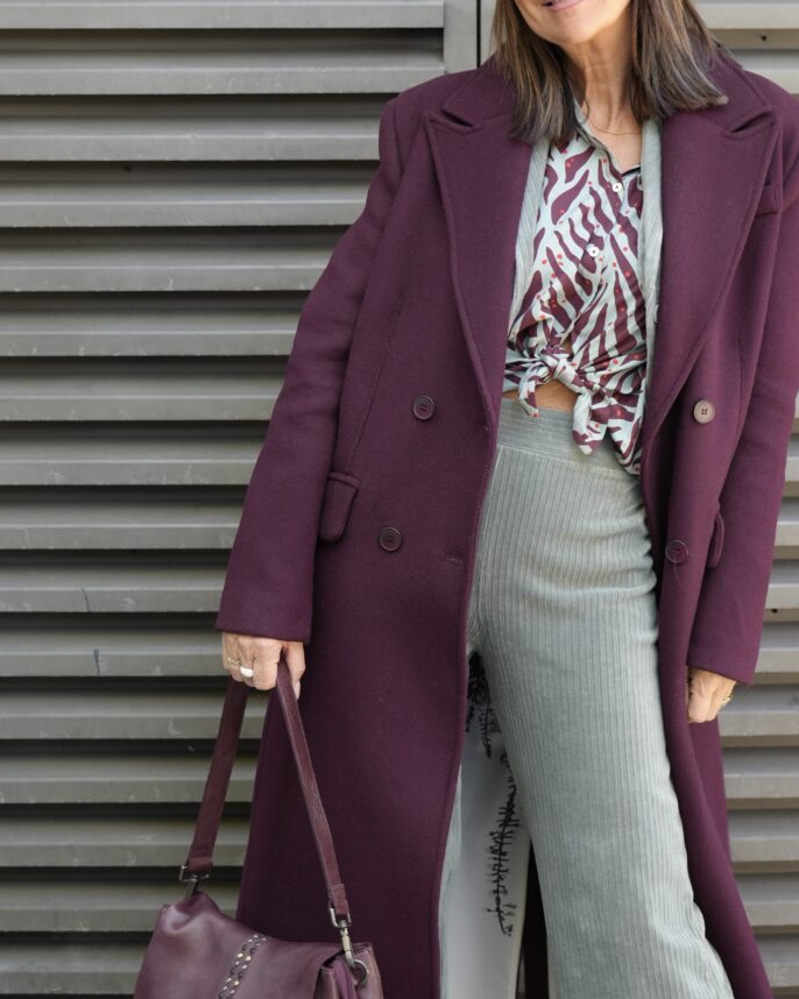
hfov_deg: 18.2
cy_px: 591
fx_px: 2484
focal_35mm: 84
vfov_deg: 22.7
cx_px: 502
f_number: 4
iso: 400
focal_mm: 50
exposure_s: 1/160
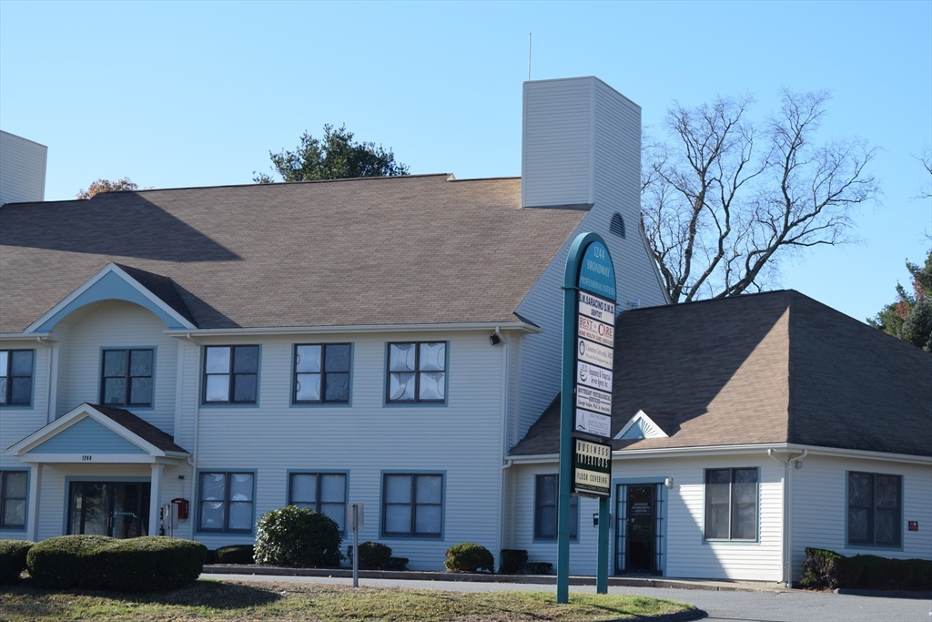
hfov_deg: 24.6
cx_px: 466
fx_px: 2136
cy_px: 311
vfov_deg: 16.6
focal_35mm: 82
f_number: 9
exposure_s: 1/320
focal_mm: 55
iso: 200
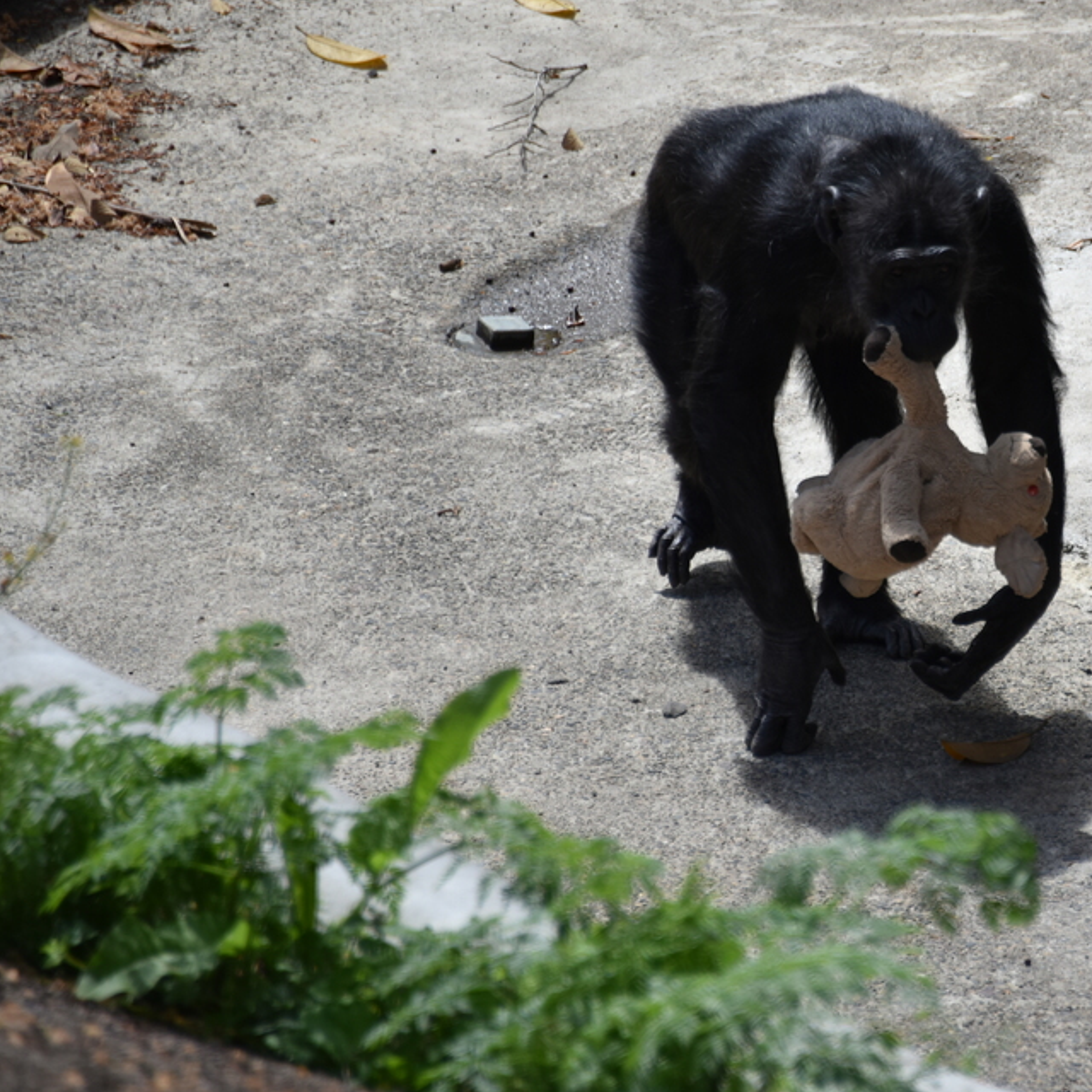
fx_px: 18202
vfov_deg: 3.4
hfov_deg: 3.4
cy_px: 437
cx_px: 949
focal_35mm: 510
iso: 200
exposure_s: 1/640
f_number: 5.6
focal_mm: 300
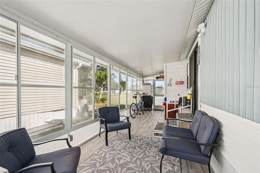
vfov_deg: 73.7
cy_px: 86
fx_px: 116
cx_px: 130
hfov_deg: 96.7
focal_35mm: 16
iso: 400
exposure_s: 1/400
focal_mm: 16
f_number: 8
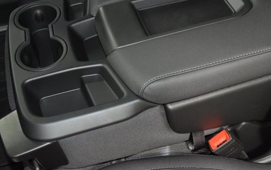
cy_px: 55
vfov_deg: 24.4
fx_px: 389
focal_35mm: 53
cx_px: 152
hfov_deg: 38.3
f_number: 3.8
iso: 2500
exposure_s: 1/40
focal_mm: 25
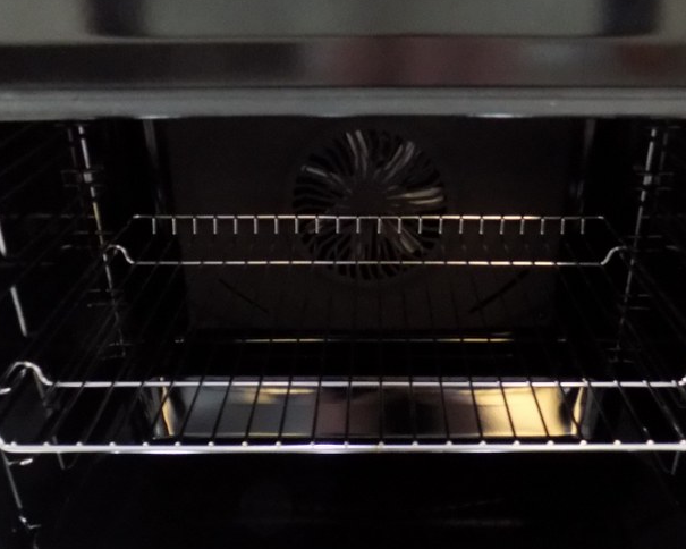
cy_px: 402
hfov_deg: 47.9
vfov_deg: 38.3
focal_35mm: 38
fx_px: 772
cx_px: 369
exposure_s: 1/8
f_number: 3.1
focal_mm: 4
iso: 400
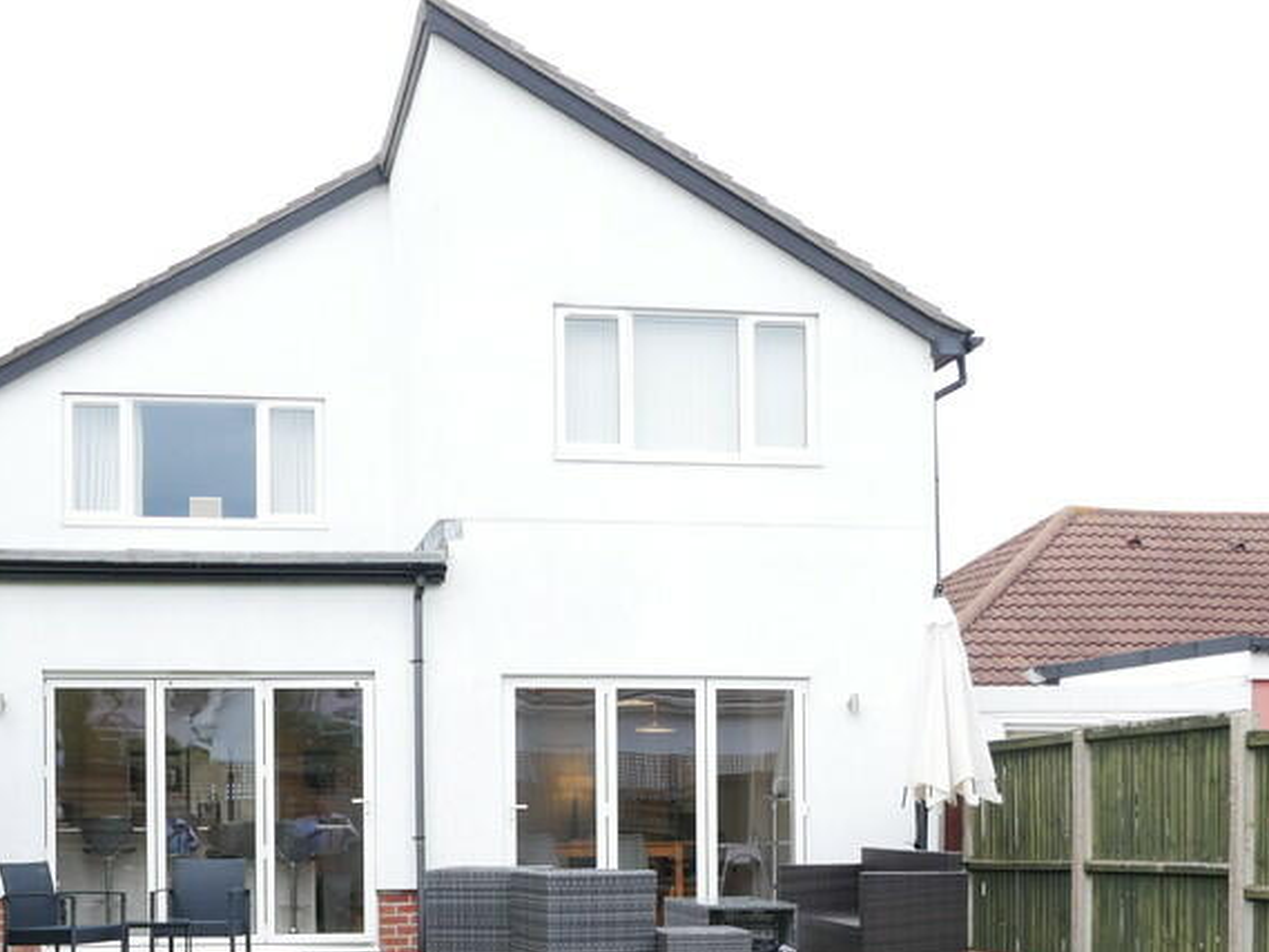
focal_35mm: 54
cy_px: 837
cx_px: 493
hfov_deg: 35.4
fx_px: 1980
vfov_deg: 26.2
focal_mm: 15
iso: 200
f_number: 5
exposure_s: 1/160
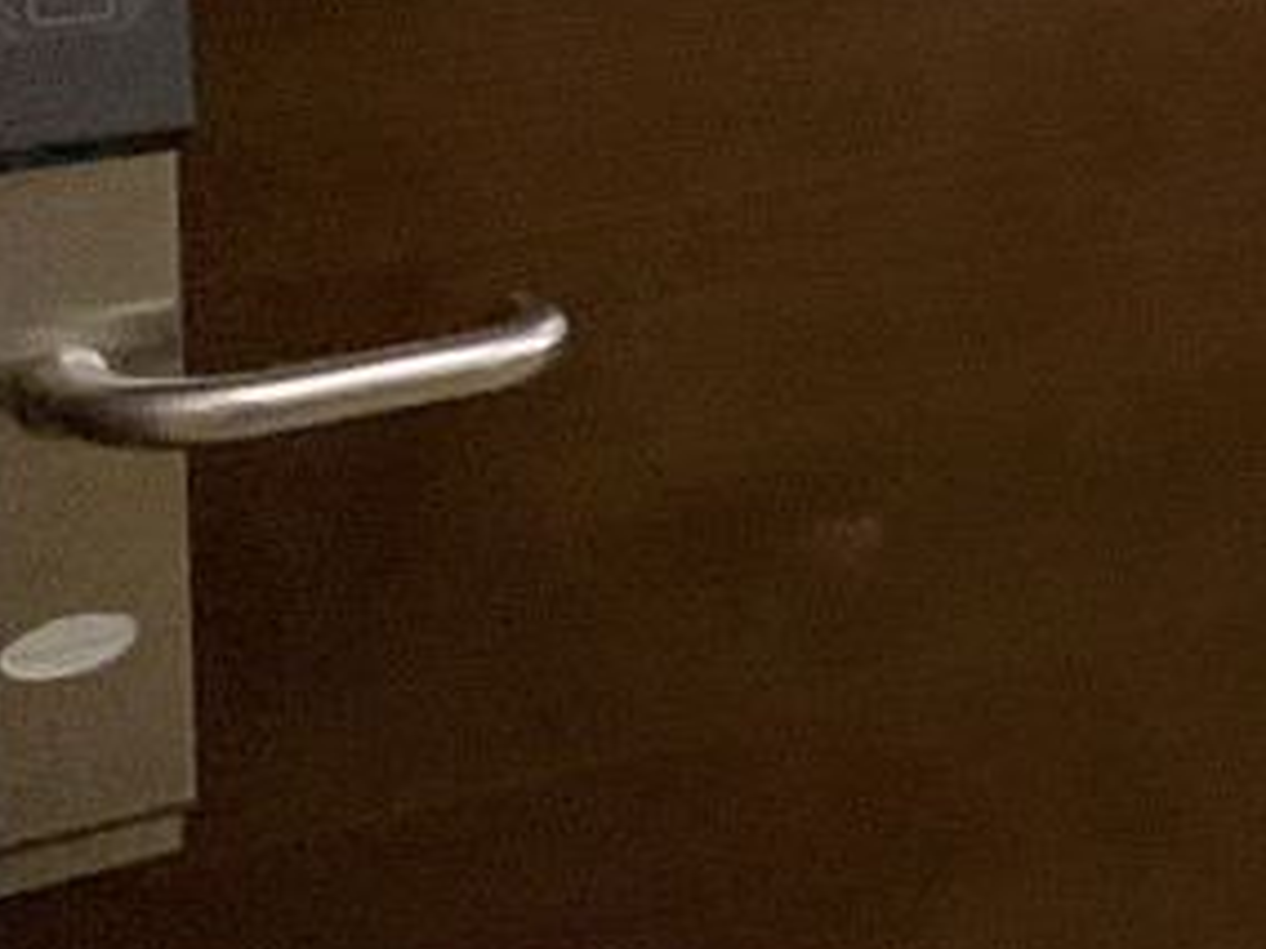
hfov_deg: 15.4
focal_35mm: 110
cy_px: -263
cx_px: 2273
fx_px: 4023
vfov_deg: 13.0
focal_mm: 4.25
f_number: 1.8
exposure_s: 1/30
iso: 800
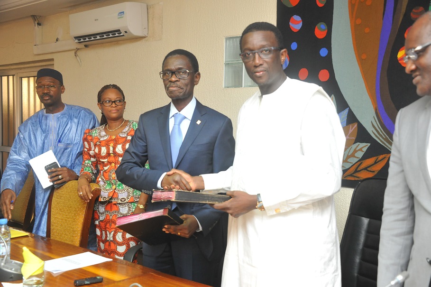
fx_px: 526
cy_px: 144
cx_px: 216
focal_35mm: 44
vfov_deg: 30.5
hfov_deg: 44.5
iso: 1600
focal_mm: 44
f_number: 5.6
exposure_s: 1/100
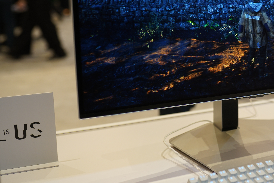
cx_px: 241
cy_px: 31
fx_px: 495
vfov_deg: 20.6
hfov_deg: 29.8
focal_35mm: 65
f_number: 2.2
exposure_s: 1/100
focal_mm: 35
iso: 400
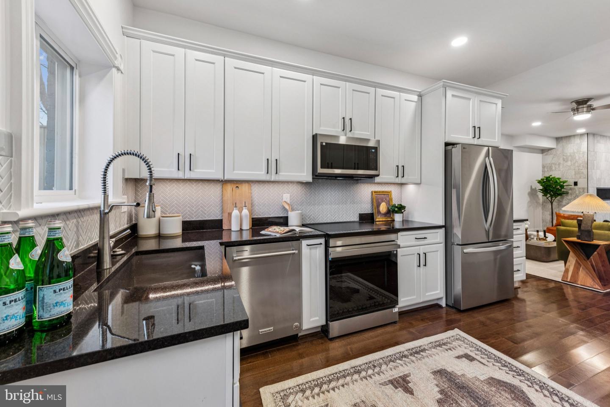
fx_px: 237
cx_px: 305
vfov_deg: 81.2
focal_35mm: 14
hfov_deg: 104.3
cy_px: 204
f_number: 9
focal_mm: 14
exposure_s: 1/10
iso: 250
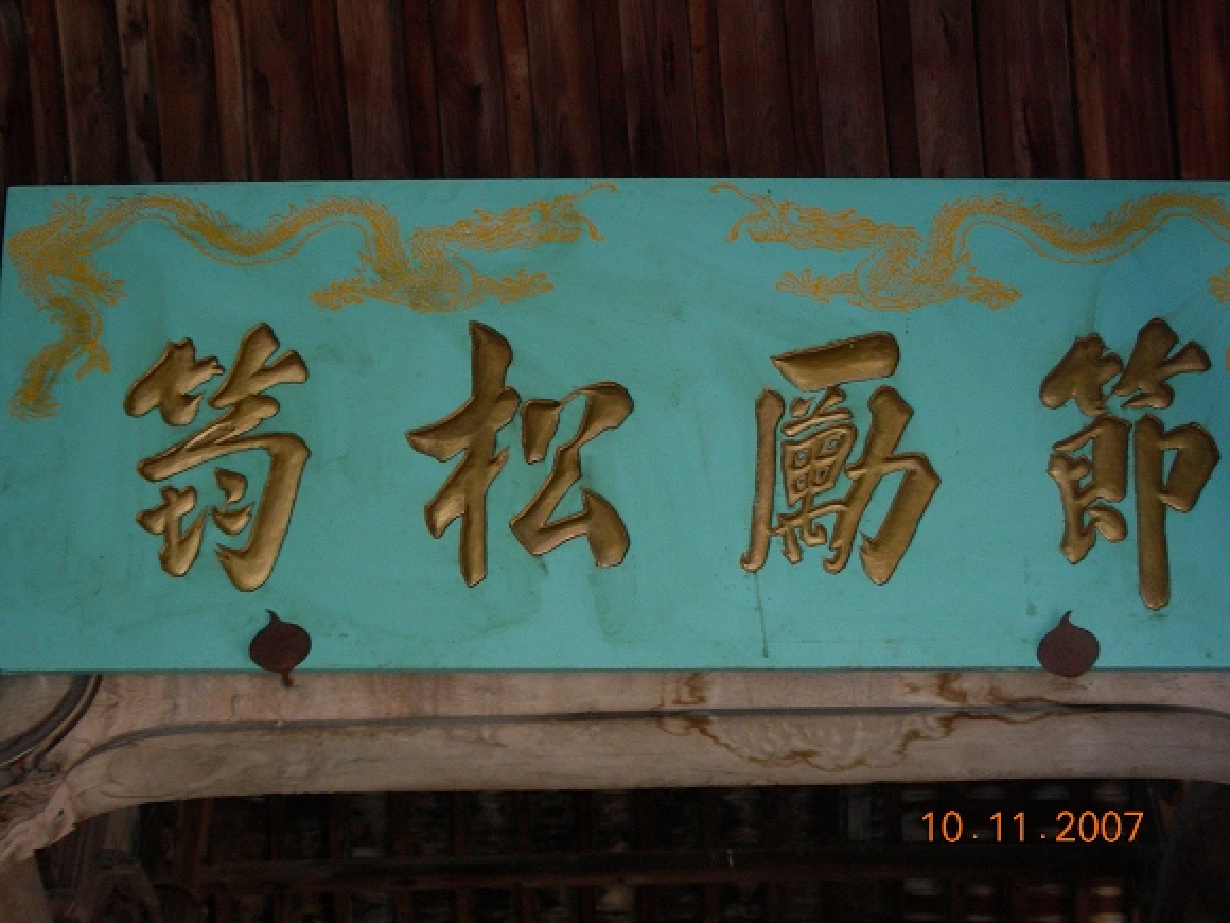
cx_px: 615
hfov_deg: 27.8
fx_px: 2487
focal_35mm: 70
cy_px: 462
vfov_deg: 21.0
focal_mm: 11.7
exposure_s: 1/60.1
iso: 158
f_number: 3.5
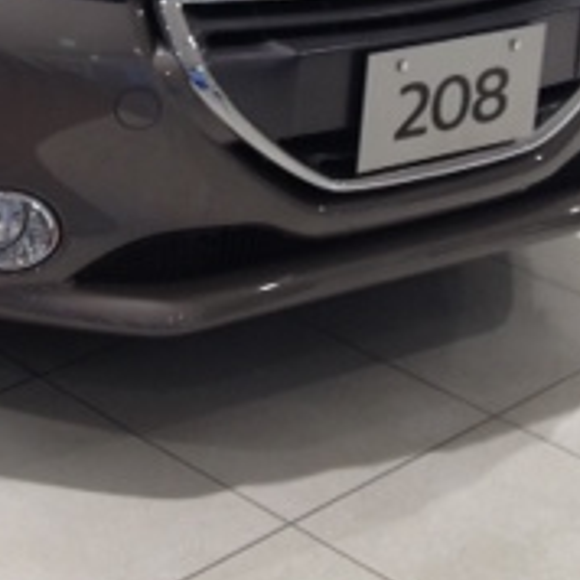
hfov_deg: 15.2
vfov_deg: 15.0
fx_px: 2104
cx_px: -81
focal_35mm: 111
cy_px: -153
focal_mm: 4.28
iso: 50
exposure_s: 1/20
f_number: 2.4
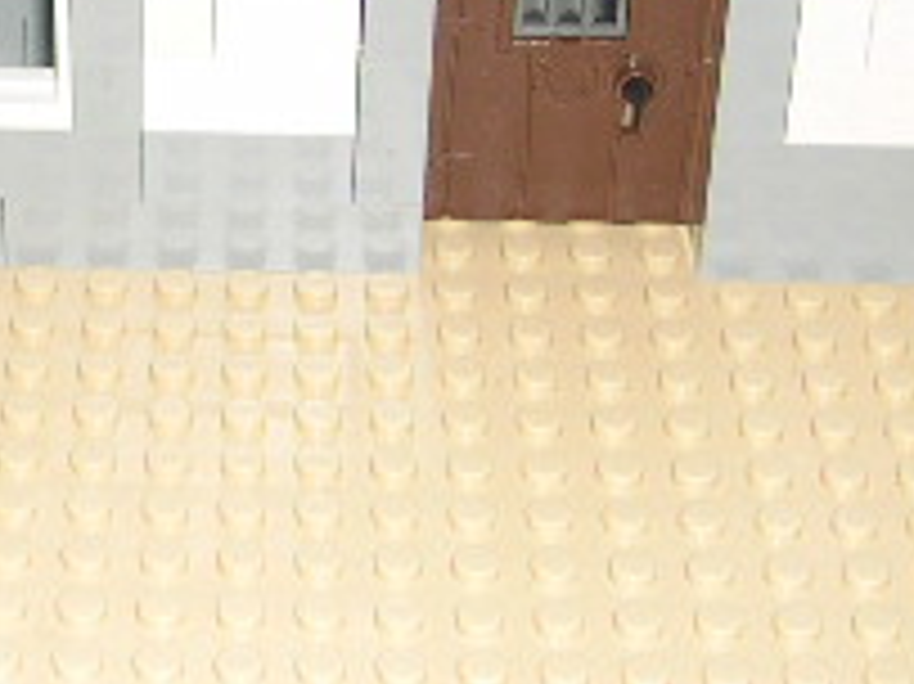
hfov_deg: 16.0
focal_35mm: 120
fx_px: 3167
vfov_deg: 12.3
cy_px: 112
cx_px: -45
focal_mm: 8
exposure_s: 1/60
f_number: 2.8
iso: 100
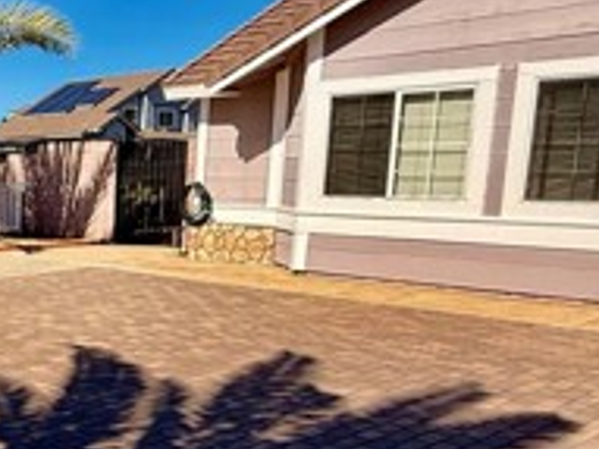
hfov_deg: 31.7
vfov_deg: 30.7
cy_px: 289
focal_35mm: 47
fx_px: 813
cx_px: -166
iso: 50
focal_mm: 2.22
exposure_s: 1/2717
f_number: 2.2
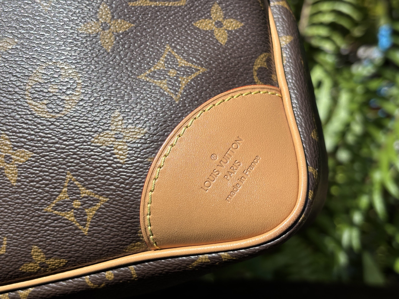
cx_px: 200
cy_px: 150
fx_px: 599
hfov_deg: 36.8
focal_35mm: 52
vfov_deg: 28.0
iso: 32
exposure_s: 1/2242
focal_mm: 5.96
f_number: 1.6
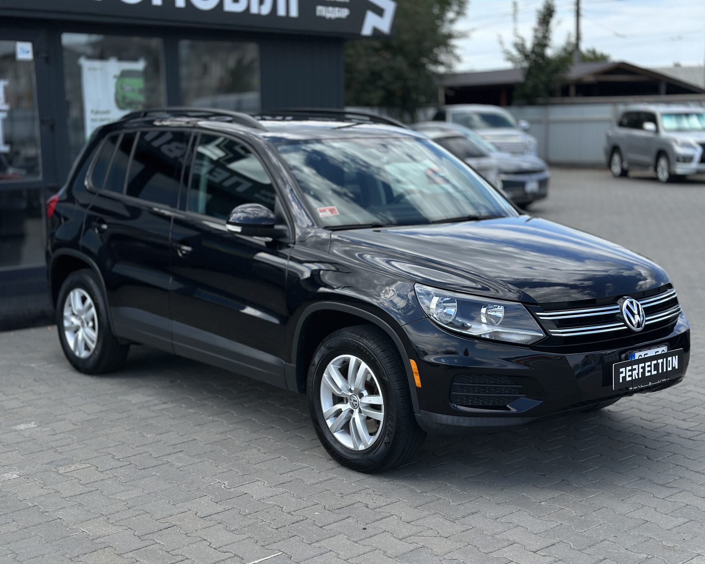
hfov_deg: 36.6
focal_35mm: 51
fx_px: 1064
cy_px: 287
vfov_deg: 29.7
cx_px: 328
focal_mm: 6.86
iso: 80
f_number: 1.78
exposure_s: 1/3155
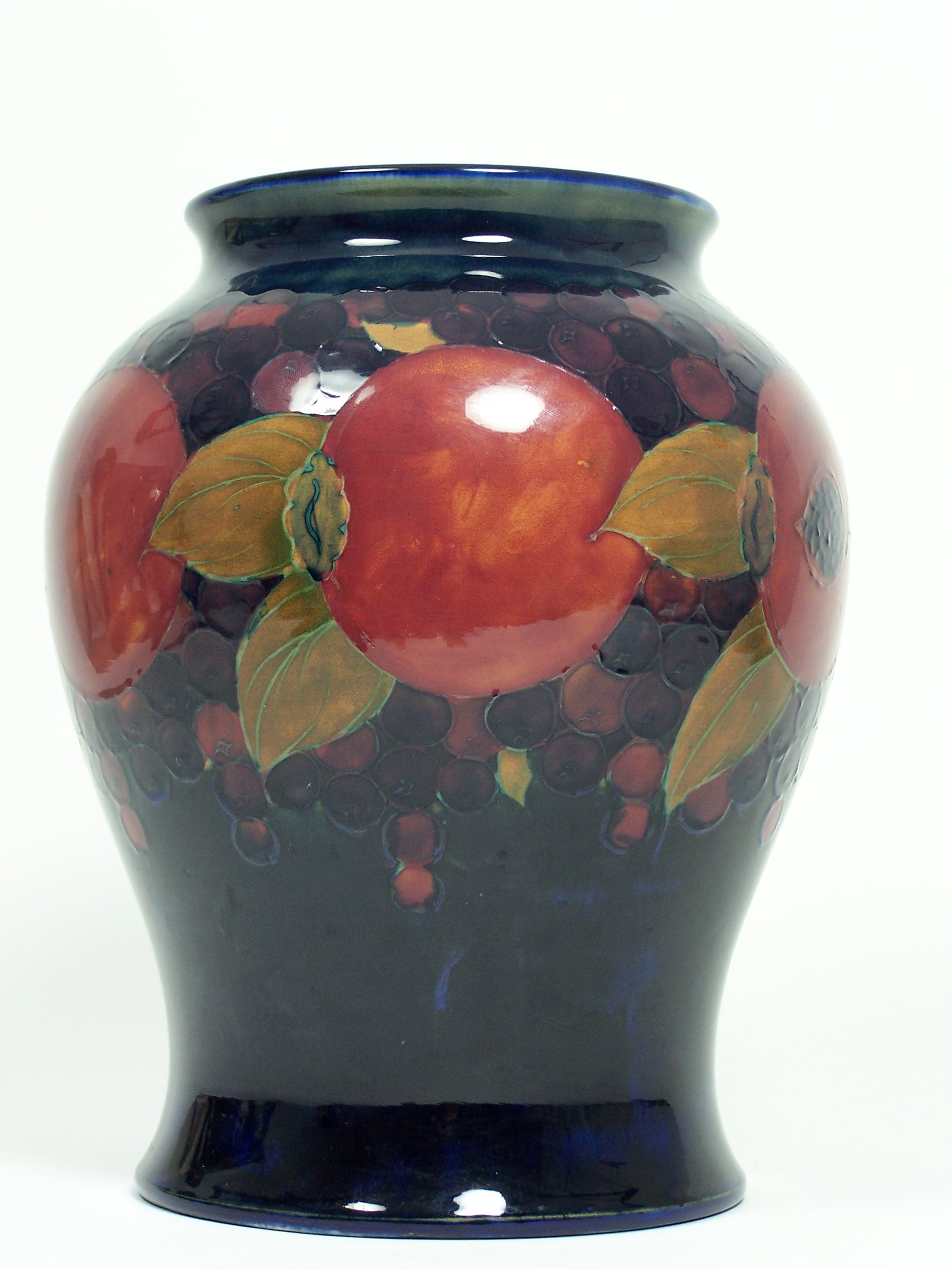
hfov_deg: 18.0
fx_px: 3007
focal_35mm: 82
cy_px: 634
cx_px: 476
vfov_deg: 23.8
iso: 140
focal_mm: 13.7
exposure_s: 1/45
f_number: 3.2
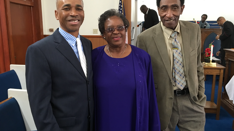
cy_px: 60
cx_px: 116
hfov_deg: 61.0
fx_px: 199
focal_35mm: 32
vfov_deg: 36.7
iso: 100
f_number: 2.2
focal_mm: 4.15
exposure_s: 1/15
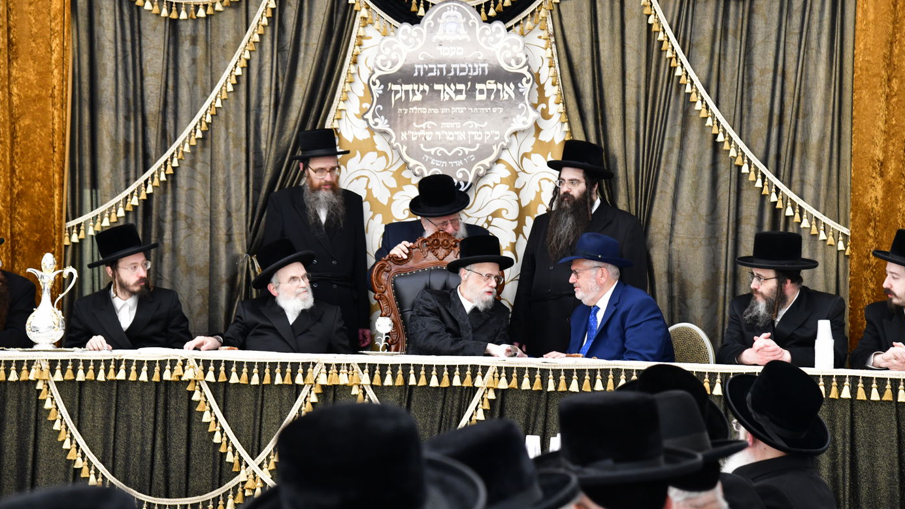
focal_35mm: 90
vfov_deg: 13.4
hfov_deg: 23.7
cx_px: 455
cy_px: 240
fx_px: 2160
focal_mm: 85
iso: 2000
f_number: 5.6
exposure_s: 1/100
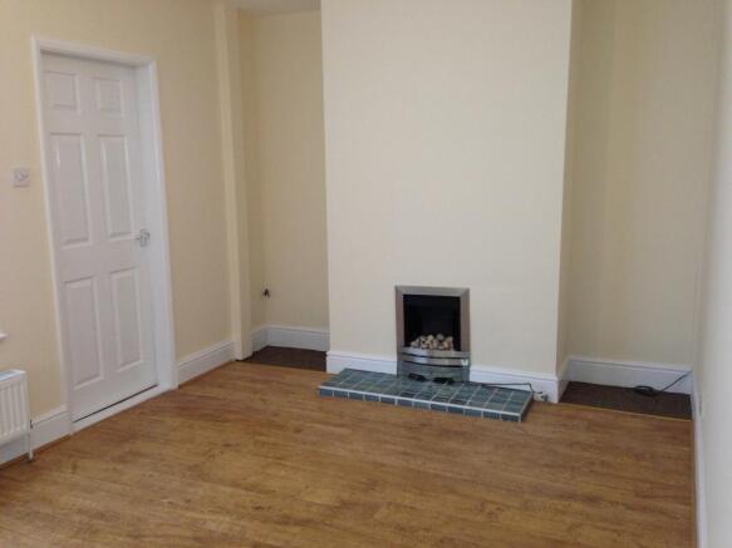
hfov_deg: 55.4
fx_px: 698
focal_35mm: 33
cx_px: 366
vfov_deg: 42.9
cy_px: 274
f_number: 2.4
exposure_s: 1/20
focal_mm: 4.13
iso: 125
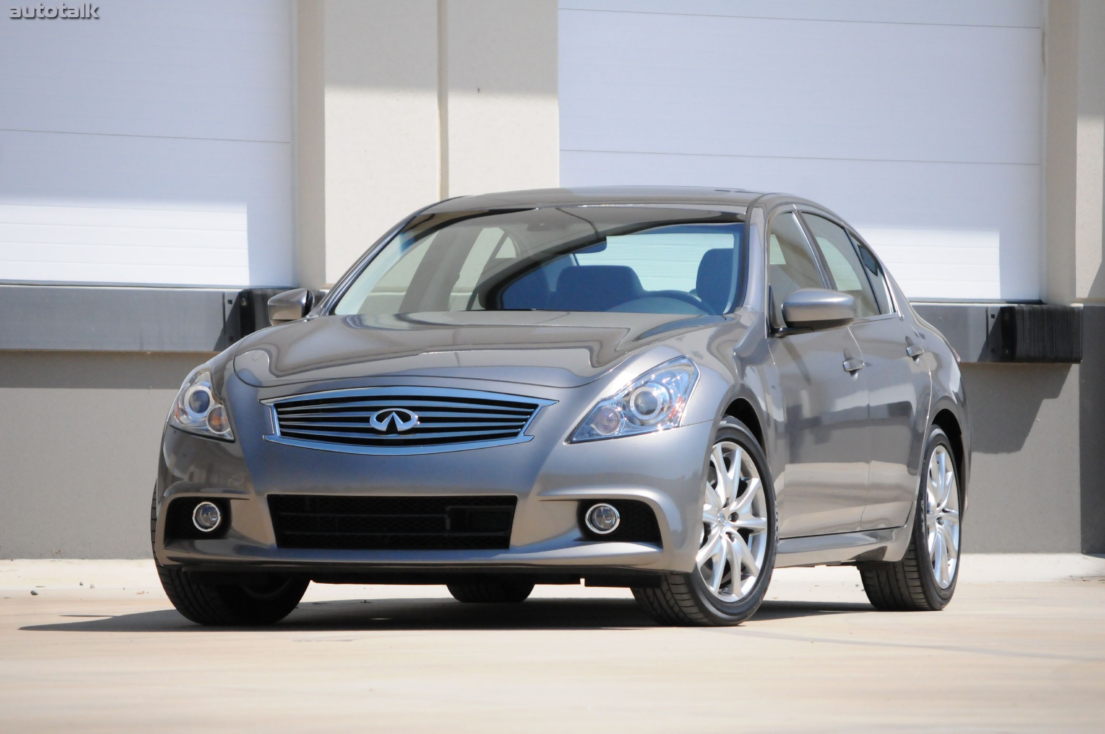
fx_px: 6209
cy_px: 367
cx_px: 552
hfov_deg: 10.2
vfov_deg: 6.8
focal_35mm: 202
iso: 2000
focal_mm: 135
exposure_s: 1/8000
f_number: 5.6
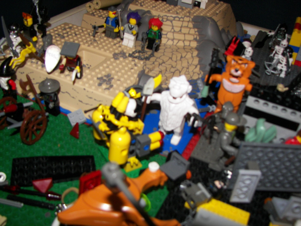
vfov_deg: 39.7
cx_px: 150
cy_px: 113
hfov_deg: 51.4
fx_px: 313
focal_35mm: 36
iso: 100
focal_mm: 6
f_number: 2.8
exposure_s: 1/30
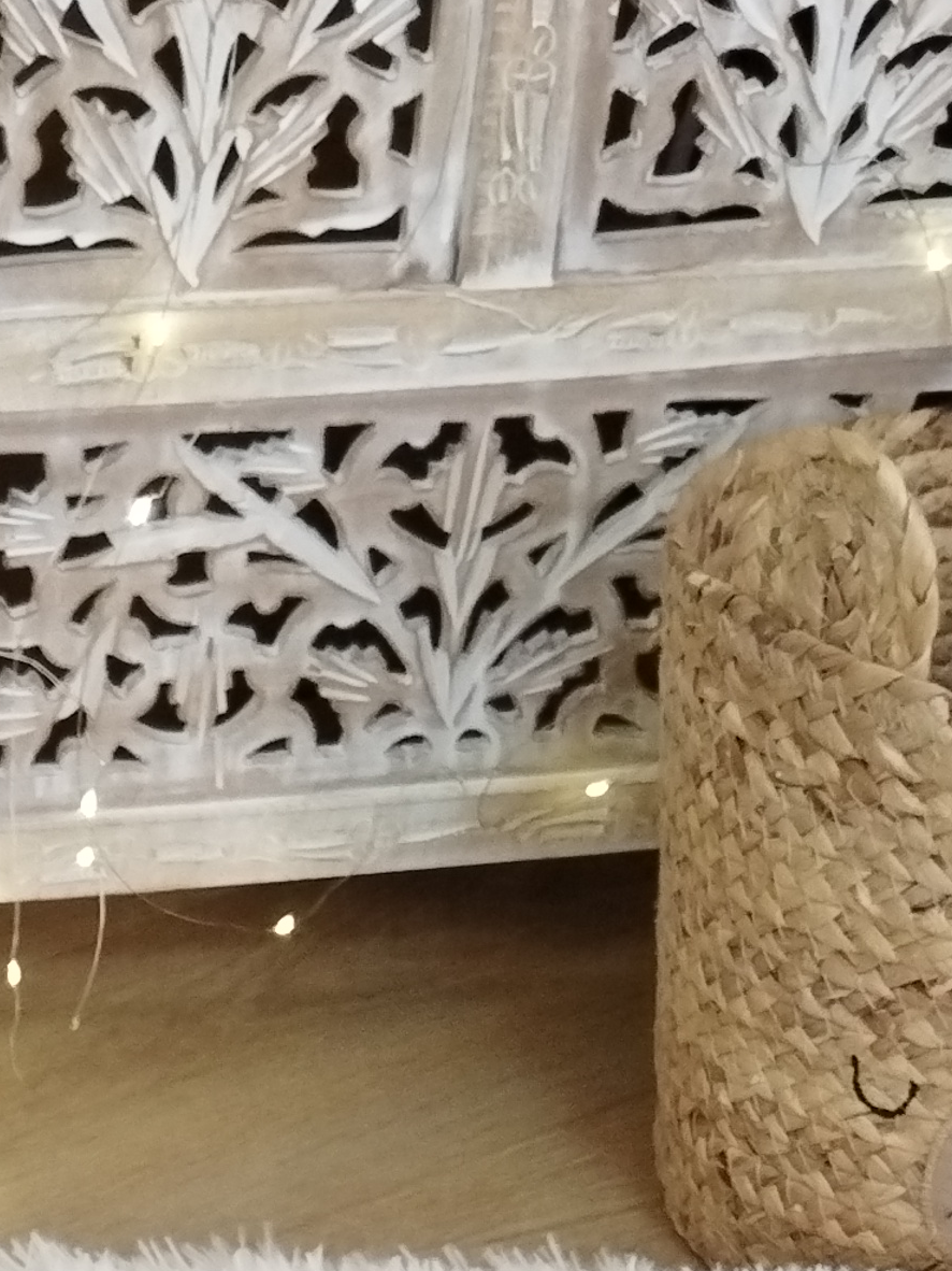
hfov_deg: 15.7
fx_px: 3228
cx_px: -394
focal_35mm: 88
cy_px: 2034
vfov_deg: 18.9
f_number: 1.9
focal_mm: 4.95
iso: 800
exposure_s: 1/50
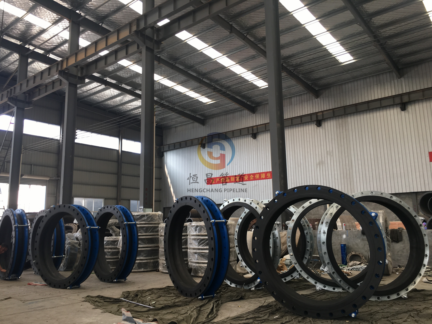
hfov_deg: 61.7
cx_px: 216
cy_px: 162
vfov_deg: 48.2
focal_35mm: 29
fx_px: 362
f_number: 2.2
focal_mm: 4.15
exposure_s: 1/50
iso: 25
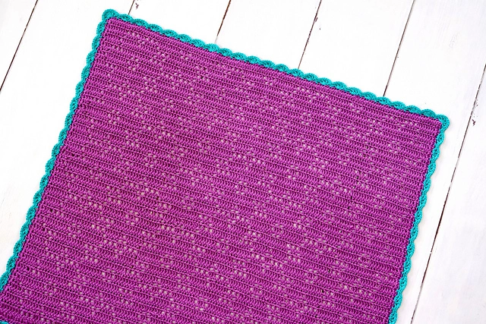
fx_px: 729
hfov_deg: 36.9
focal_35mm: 54
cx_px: 243
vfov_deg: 25.1
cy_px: 162
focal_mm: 35.8
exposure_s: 1/105
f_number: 4
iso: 5000
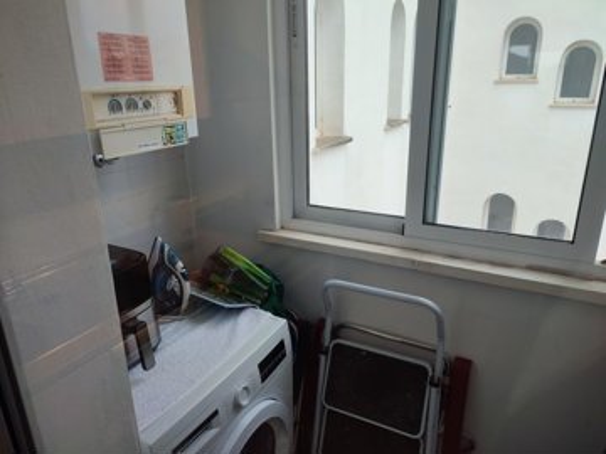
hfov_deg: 69.4
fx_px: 438
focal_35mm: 25
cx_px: 303
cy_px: 227
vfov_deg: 54.9
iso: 87
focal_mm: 6.04
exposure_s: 1/100
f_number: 1.9
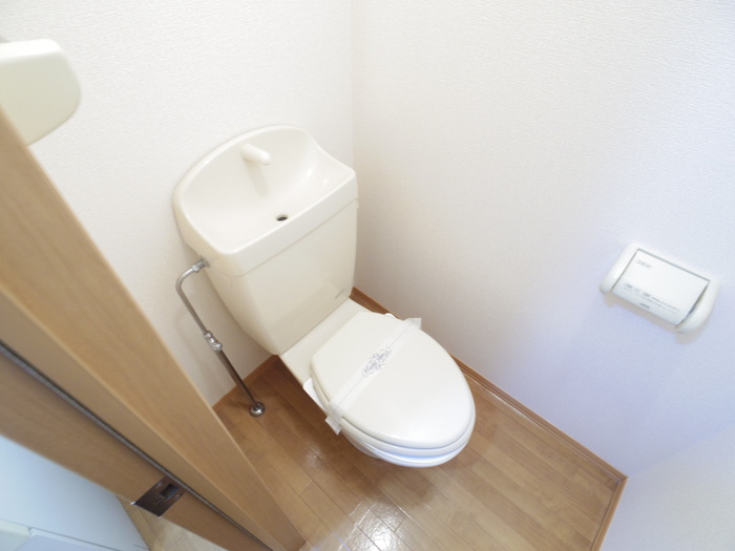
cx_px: 368
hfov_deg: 91.0
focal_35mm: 17
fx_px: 361
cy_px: 276
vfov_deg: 74.7
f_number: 3.7
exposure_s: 1/2.5
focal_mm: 3.8
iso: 200
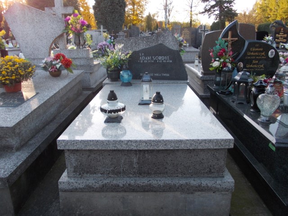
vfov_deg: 49.7
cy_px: 108
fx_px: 233
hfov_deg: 63.4
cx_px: 144
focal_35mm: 28
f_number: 2.7
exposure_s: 1/125
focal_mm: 4
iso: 80
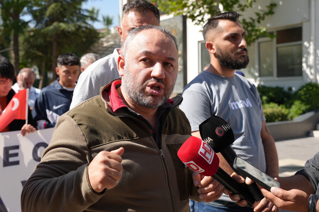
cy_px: 106
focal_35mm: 47
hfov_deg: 41.9
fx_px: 416
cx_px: 160
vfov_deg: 28.6
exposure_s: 1/640
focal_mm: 31.7
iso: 100
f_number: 4.5
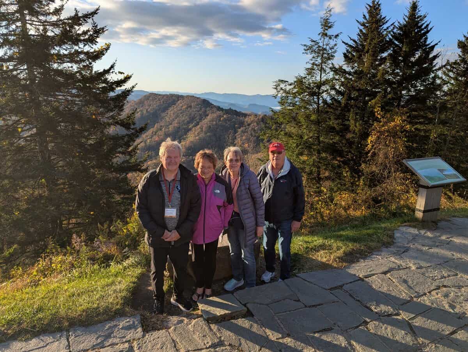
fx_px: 325
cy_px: 176
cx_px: 234
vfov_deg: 57.0
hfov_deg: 71.5
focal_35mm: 24
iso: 46
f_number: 1.85
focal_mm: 6.81
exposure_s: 1/1300
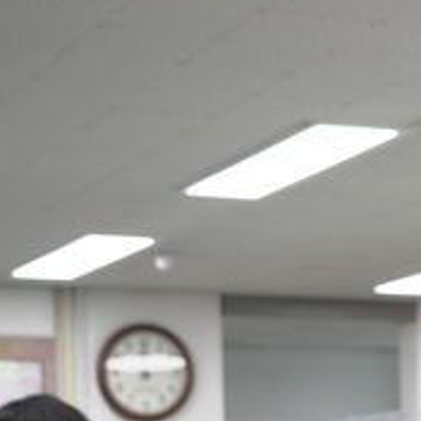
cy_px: 489
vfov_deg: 12.4
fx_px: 1899
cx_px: 632
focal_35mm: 138
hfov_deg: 12.1
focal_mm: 44
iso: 1250
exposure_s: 1/160
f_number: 5
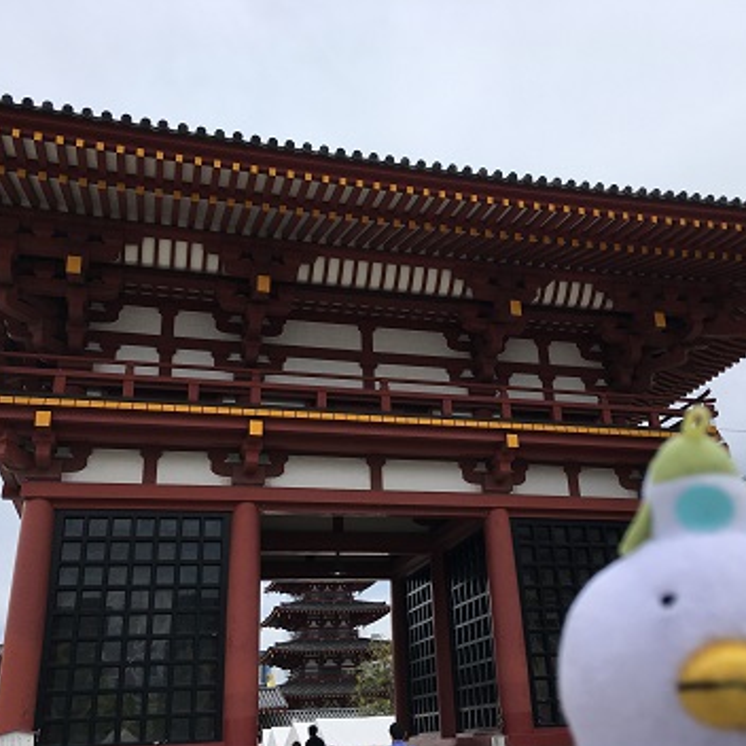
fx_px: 853
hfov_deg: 47.2
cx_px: 390
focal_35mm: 35
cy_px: 377
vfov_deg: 47.2
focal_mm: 4.15
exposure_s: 1/1972
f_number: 2.2
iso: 25
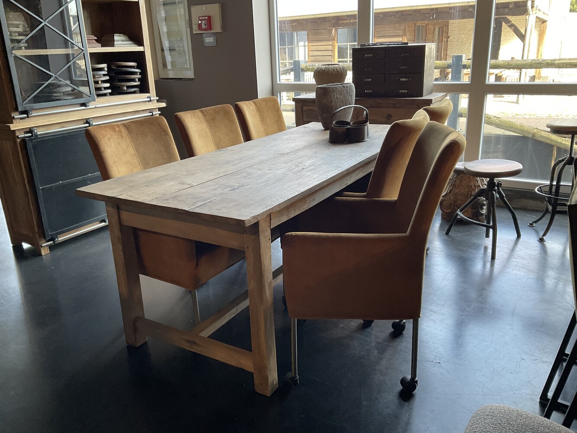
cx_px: 288
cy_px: 216
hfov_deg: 61.7
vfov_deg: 48.2
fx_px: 483
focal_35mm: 29
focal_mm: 3
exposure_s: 1/50
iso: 64
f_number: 1.8
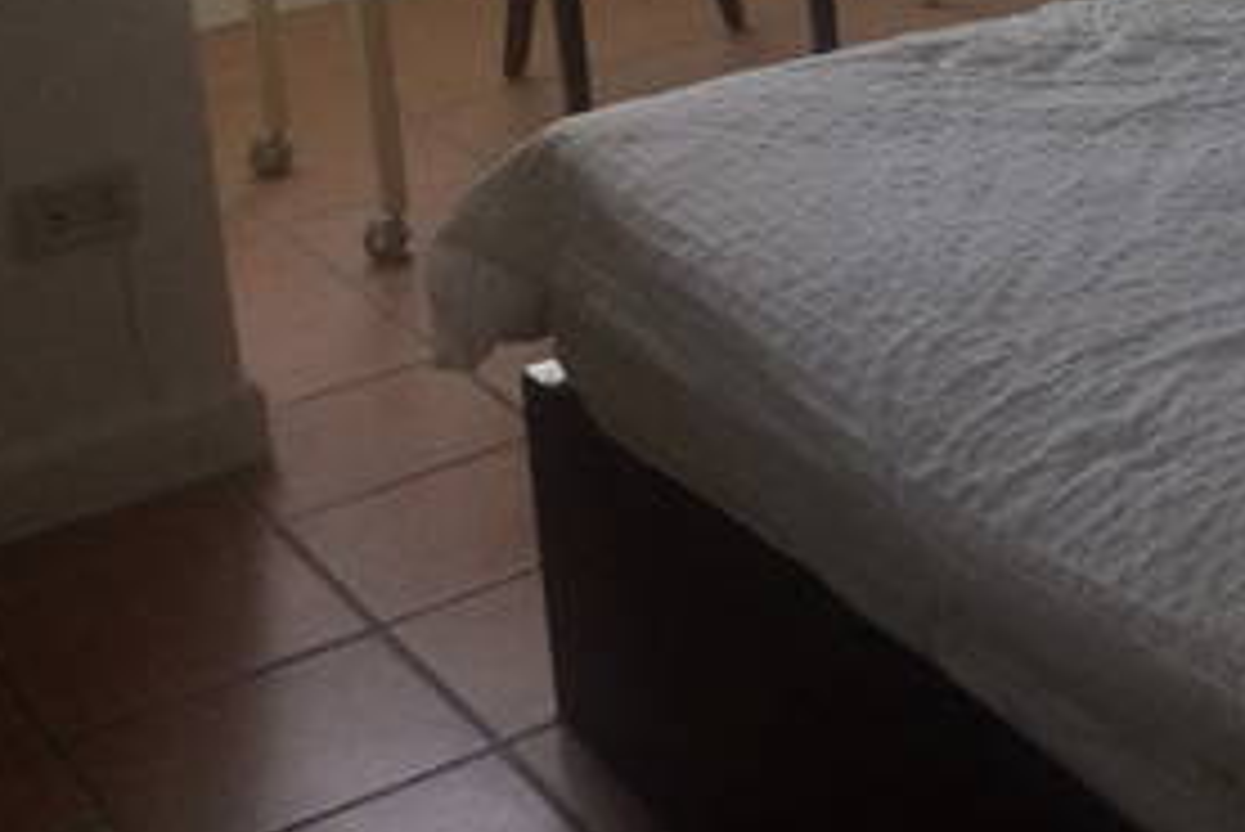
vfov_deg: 15.1
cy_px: -283
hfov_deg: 22.0
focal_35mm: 86
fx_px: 2976
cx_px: 1456
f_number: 2.2
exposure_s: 1/33
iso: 80
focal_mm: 4.15
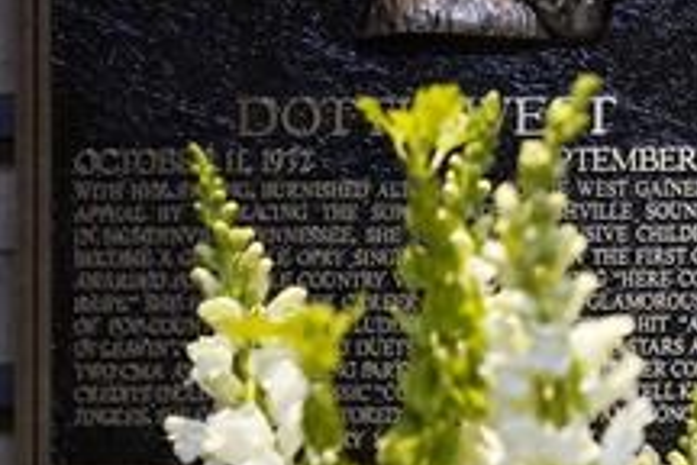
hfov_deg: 7.4
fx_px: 5305
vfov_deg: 5.0
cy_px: 583
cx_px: 1042
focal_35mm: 274
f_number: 2.8
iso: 3200
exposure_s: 1/500
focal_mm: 91
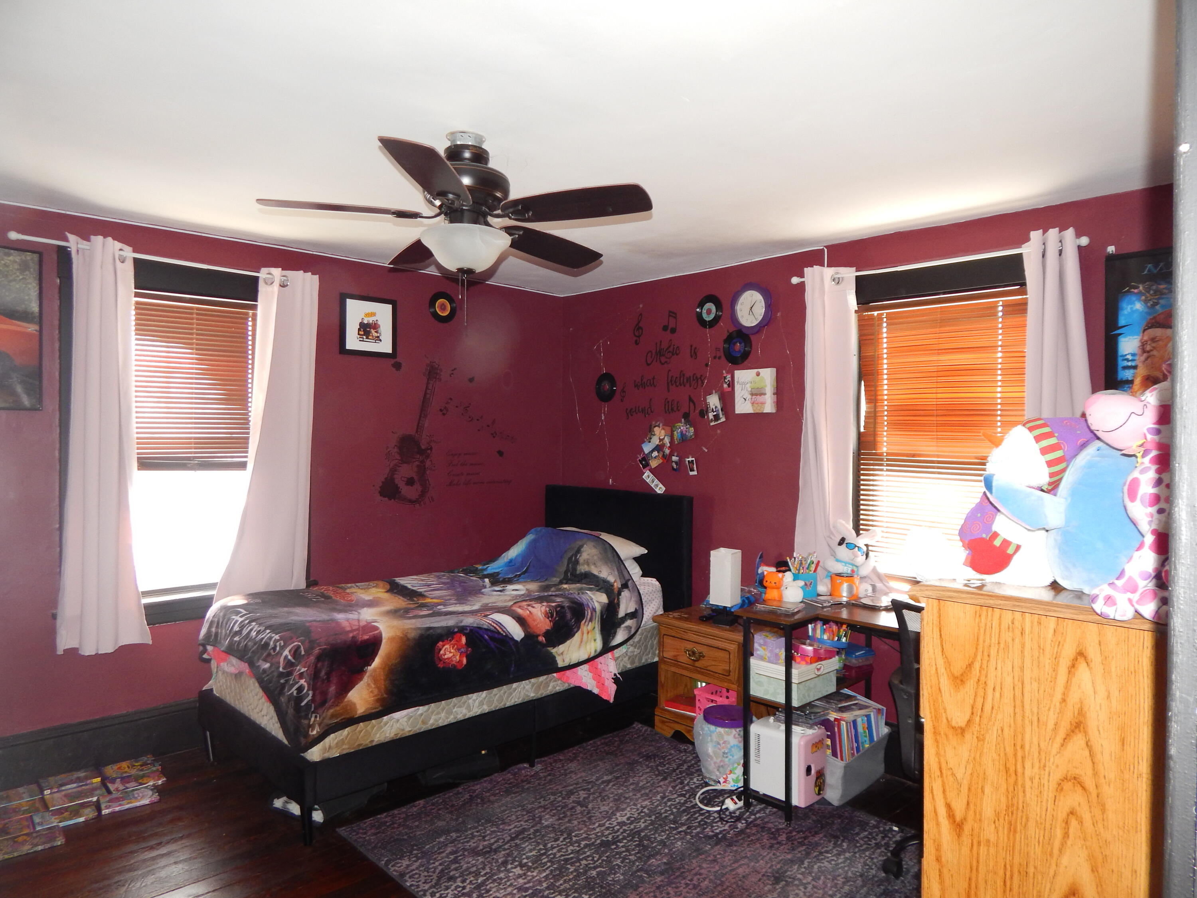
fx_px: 795
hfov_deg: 73.9
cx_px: 598
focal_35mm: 23
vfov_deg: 58.9
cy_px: 449
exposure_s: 1/30
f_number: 3
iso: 200
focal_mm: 4
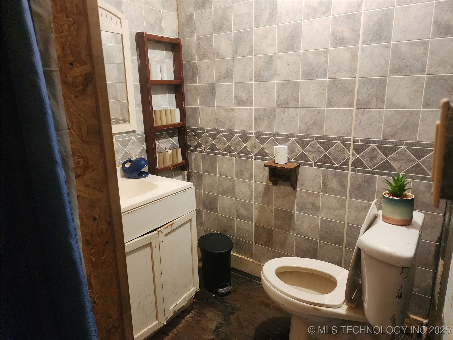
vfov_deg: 58.9
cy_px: 170
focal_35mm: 23
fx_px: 301
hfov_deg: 73.9
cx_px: 226
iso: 640
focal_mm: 6.4
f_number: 1.8
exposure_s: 1/40
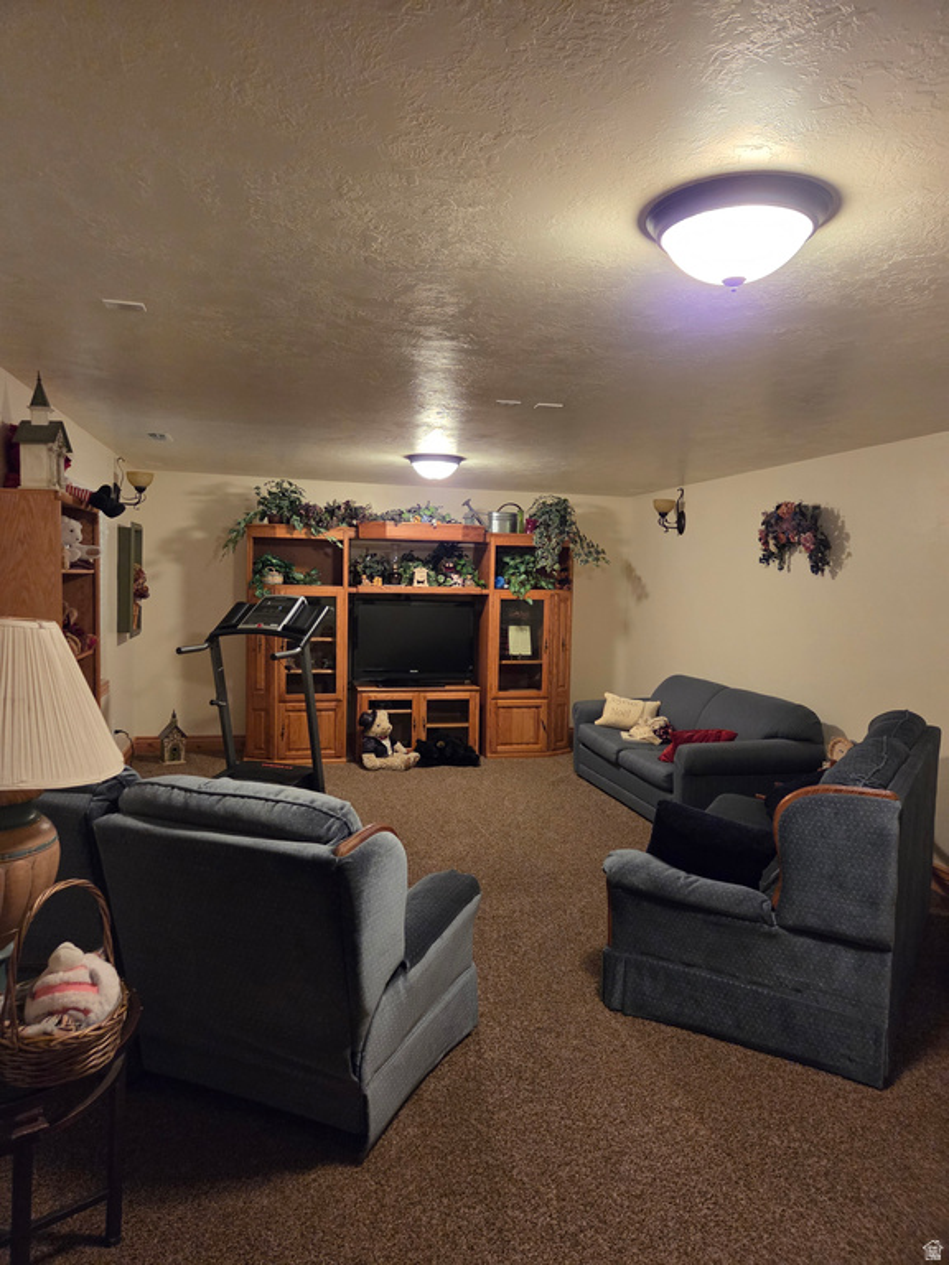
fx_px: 841
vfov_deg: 73.9
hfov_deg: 58.9
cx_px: 474
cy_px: 632
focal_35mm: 23
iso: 1250
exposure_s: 1/120
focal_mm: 5.4
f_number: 1.8
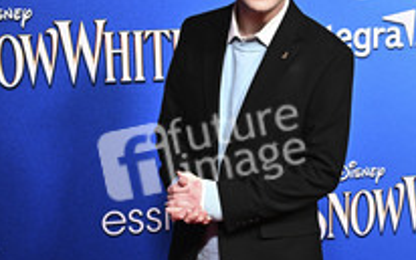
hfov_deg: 21.4
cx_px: 261
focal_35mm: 97
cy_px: 254
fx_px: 1100
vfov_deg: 13.3
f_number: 4.5
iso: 4000
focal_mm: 49
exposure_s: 1/250
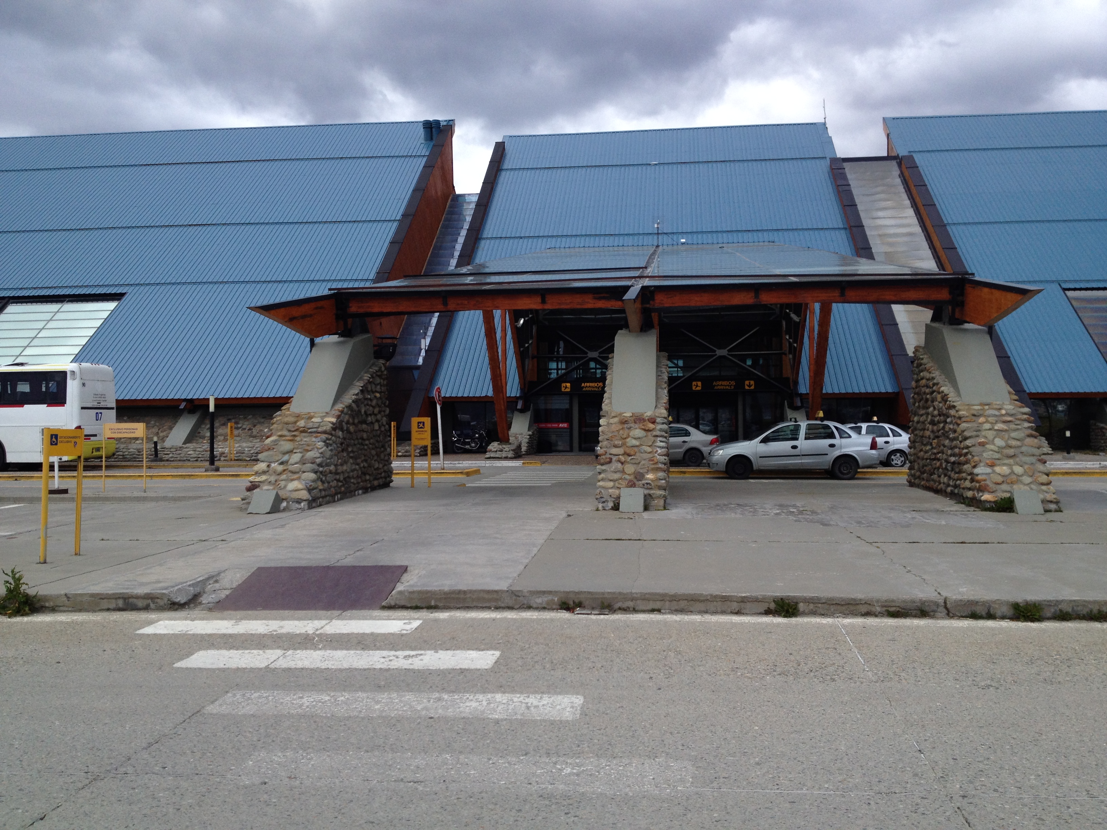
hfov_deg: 52.6
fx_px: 1119
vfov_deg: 40.7
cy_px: 415
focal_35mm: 35
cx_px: 554
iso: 50
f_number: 2.4
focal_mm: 4.28
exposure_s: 1/740
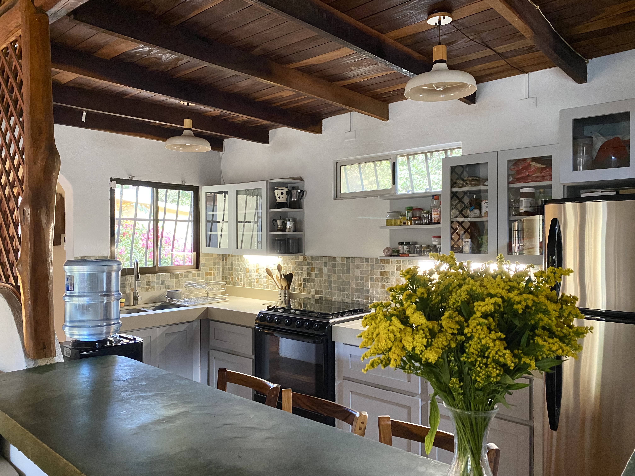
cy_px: 238
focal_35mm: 26
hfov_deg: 67.3
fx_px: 477
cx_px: 318
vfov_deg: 53.1
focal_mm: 4.25
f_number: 1.8
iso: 500
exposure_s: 1/60
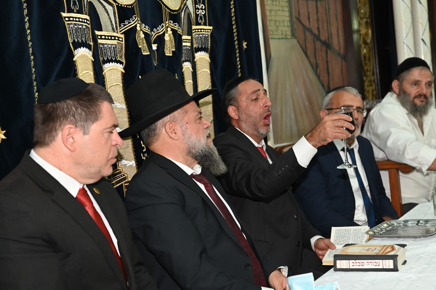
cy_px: 145
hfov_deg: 31.0
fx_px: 787
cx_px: 218
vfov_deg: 20.9
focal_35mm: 65
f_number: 5.6
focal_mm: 65
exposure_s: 1/125
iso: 1600
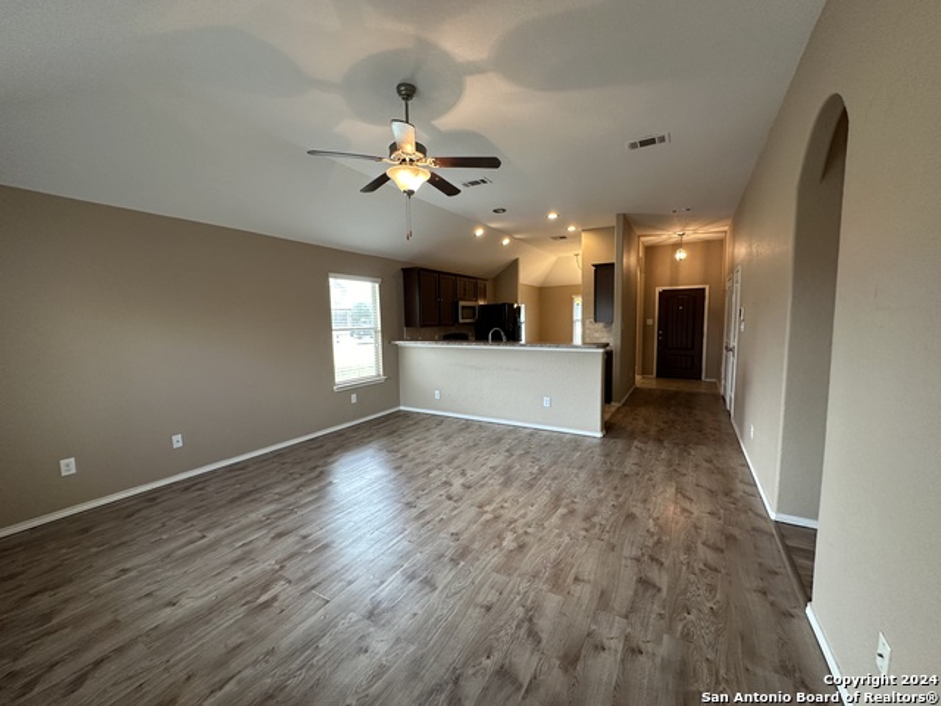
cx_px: 470
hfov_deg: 102.1
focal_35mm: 14
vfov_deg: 85.7
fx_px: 381
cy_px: 353
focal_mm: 2.22
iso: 200
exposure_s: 1/120
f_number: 2.2
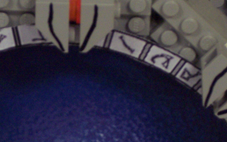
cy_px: 189
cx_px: -3
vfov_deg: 4.2
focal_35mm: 313
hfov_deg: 6.7
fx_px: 1936
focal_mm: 24
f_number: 4.8
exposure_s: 1/8
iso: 200
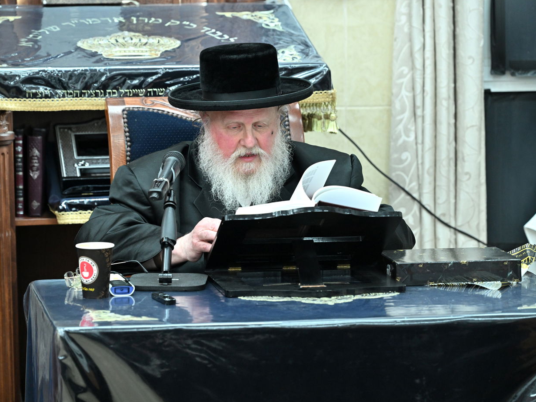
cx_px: 267
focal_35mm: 131
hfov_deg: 15.1
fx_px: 2029
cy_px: 201
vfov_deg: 11.3
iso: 2000
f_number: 5
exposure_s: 1/250
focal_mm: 120
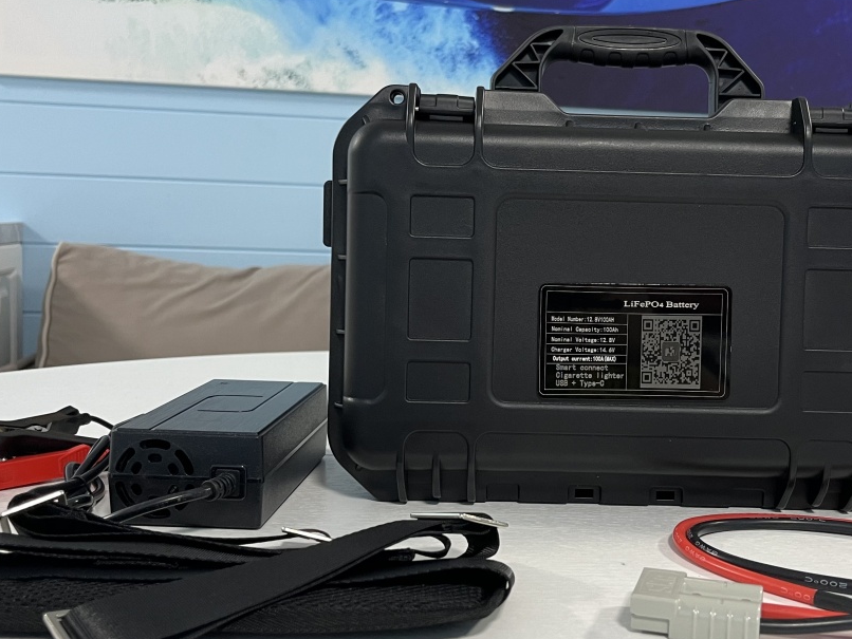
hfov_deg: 43.6
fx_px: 1059
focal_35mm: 43
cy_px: 303
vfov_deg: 33.6
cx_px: 521
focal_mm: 5.1
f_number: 1.6
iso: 100
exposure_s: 1/50
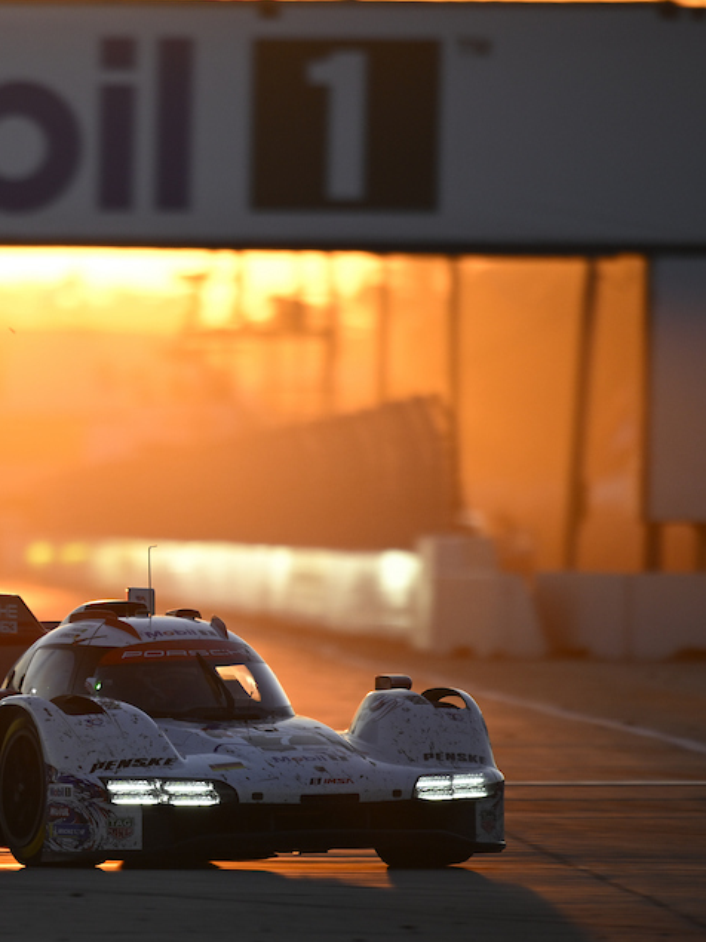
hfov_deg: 1.6
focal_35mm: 909
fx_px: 24727
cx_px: -116
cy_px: 402
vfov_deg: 2.2
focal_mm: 500
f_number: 4
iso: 400
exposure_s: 1/400
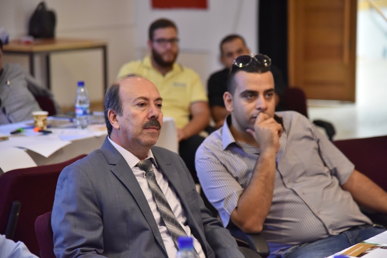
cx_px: 194
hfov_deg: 17.1
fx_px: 1290
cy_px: 129
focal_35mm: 120
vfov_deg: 11.4
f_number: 4.5
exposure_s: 1/80
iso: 3200
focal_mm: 120
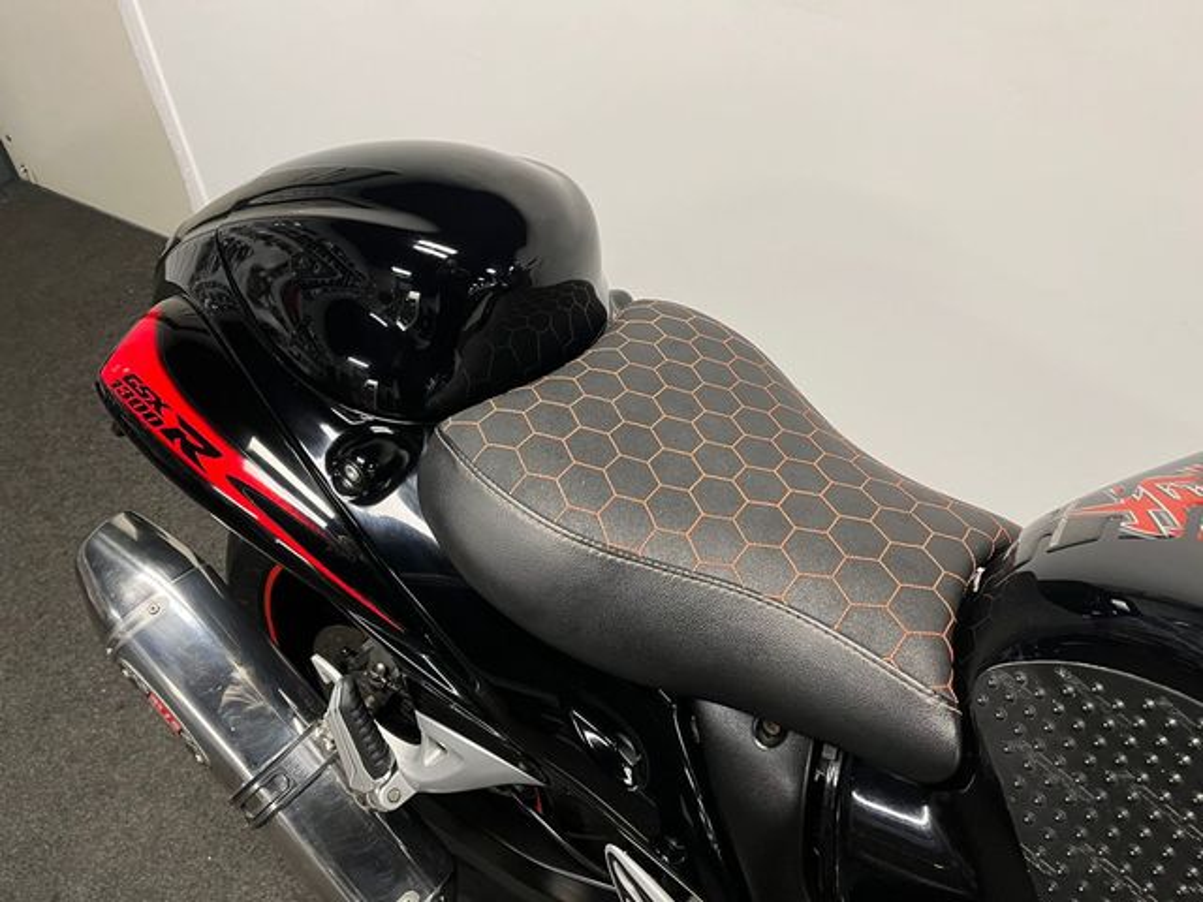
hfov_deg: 67.3
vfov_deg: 53.1
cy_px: 451
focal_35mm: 26
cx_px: 602
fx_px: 904
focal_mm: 5.1
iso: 125
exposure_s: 1/50
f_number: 1.6
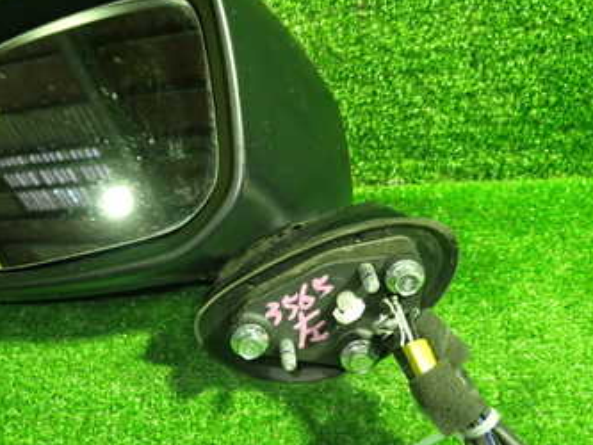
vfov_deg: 27.0
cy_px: 251
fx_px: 925
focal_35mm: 54
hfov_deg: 35.4
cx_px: 244
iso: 640
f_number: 2.3
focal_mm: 5.4
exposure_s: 1/30
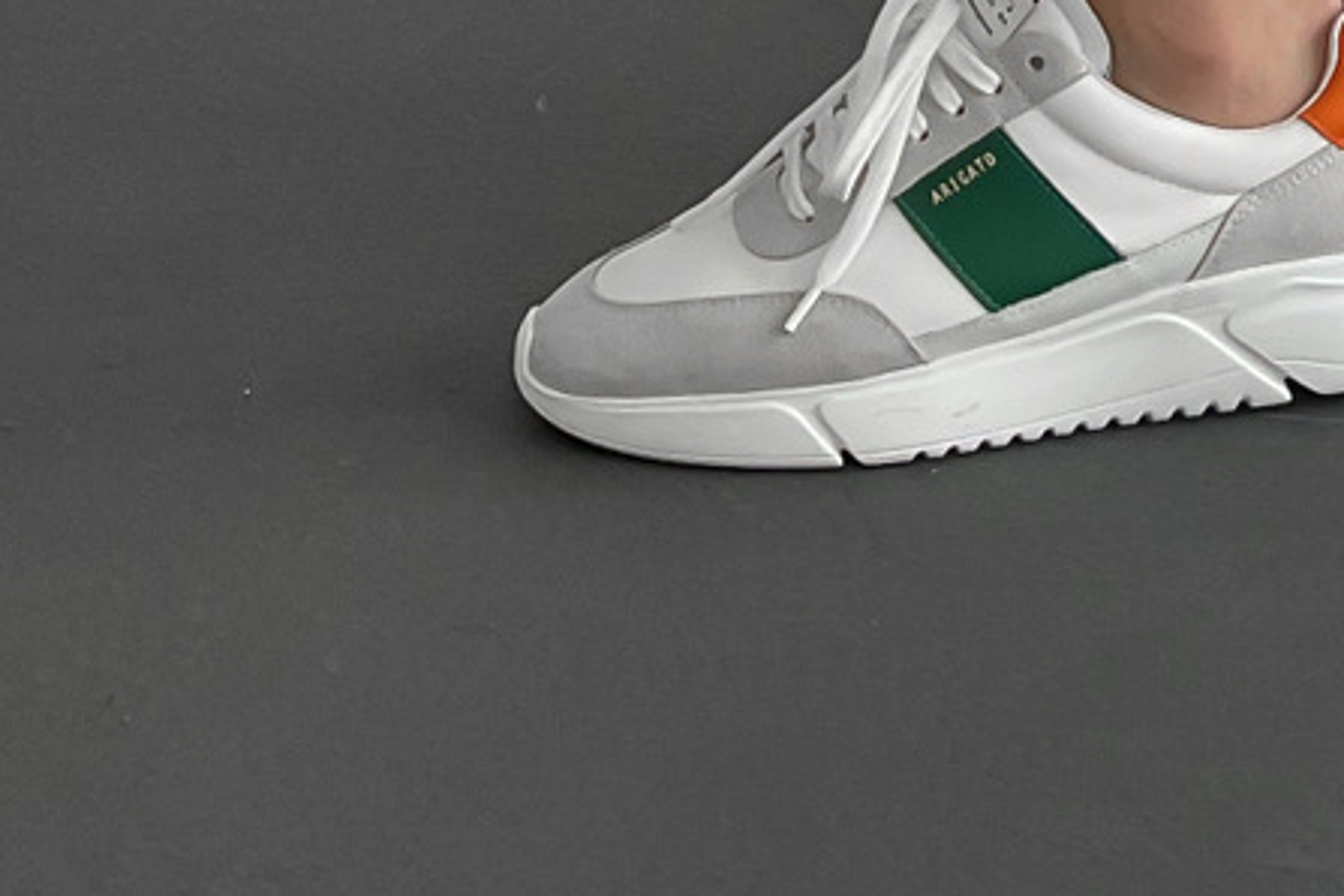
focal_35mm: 108
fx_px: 4032
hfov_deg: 18.0
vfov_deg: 10.8
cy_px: -1260
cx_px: 1609
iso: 25
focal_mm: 3
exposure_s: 1/120
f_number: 1.8
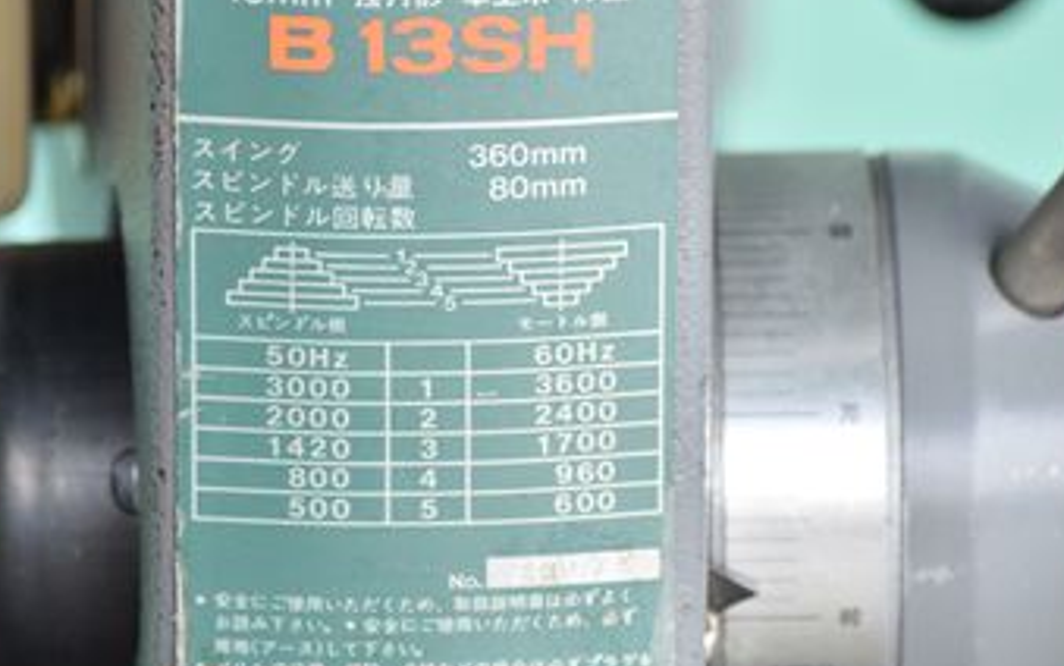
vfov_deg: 3.4
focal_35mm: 383
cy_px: 333
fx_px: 11108
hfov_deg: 5.5
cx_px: 433
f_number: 6.3
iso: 1250
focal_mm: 170
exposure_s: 1/250
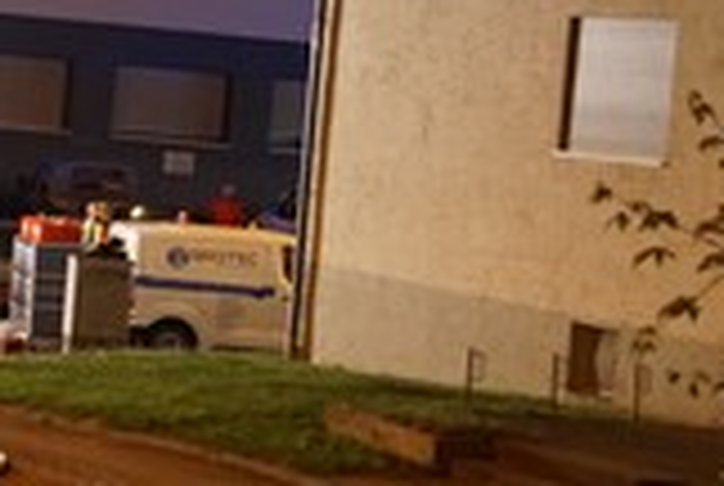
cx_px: -72
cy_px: 79
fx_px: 3370
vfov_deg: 8.2
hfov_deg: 12.1
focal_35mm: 167
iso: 3200
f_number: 5
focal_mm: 45
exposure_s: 1/8
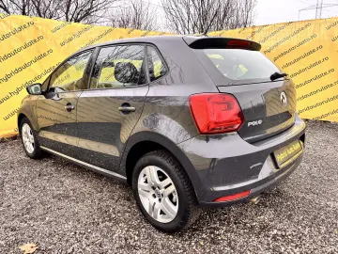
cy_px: 127
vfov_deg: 53.1
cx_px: 169
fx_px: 254
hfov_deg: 67.3
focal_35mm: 26
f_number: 1.6
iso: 50
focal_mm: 5.96
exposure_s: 1/121
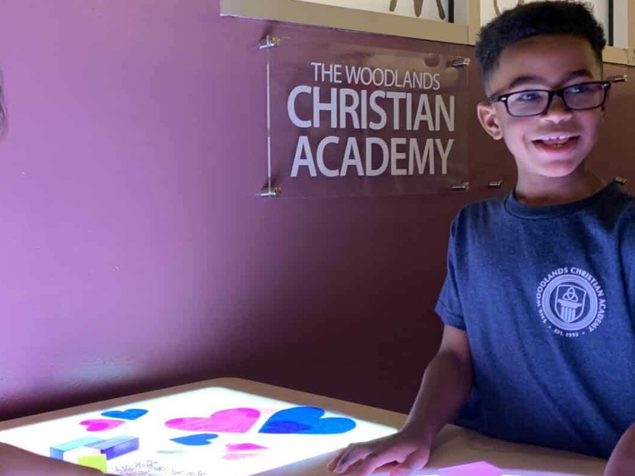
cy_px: 251
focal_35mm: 50
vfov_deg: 29.1
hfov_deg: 38.1
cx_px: 274
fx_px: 917
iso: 125
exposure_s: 1/42
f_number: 1.8
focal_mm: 4.25
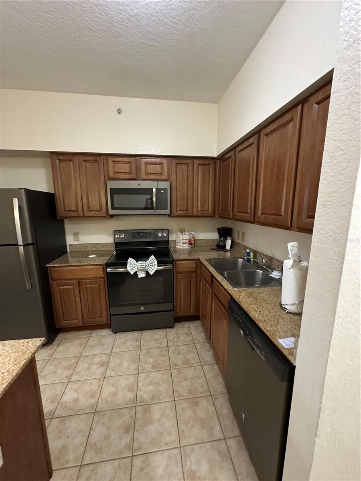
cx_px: 180
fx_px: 195
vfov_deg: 102.1
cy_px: 240
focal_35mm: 14
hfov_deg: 85.7
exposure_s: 1/60
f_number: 2.2
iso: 200
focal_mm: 2.22
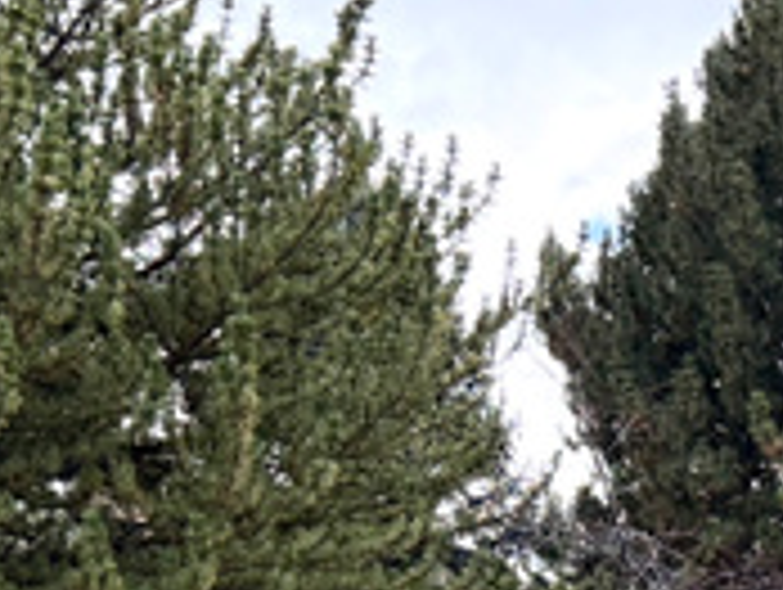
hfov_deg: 13.8
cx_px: 801
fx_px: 3194
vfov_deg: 9.6
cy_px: 1293
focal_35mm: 141
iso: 100
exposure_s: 1/943
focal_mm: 6.76
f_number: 1.78
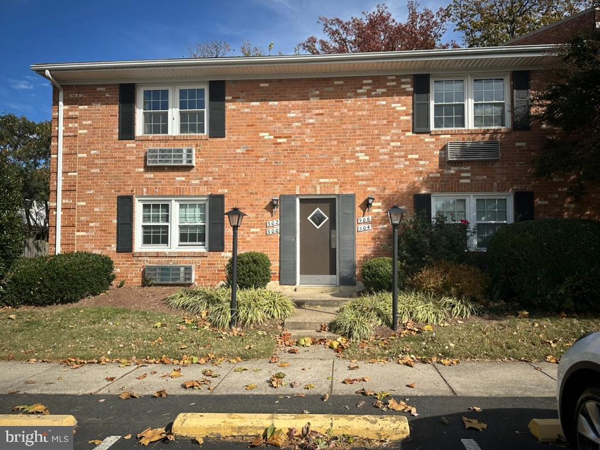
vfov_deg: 56.8
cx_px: 300
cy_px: 225
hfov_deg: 71.6
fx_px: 416
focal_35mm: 24
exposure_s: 1/4184
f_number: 1.78
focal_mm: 6.86
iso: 80
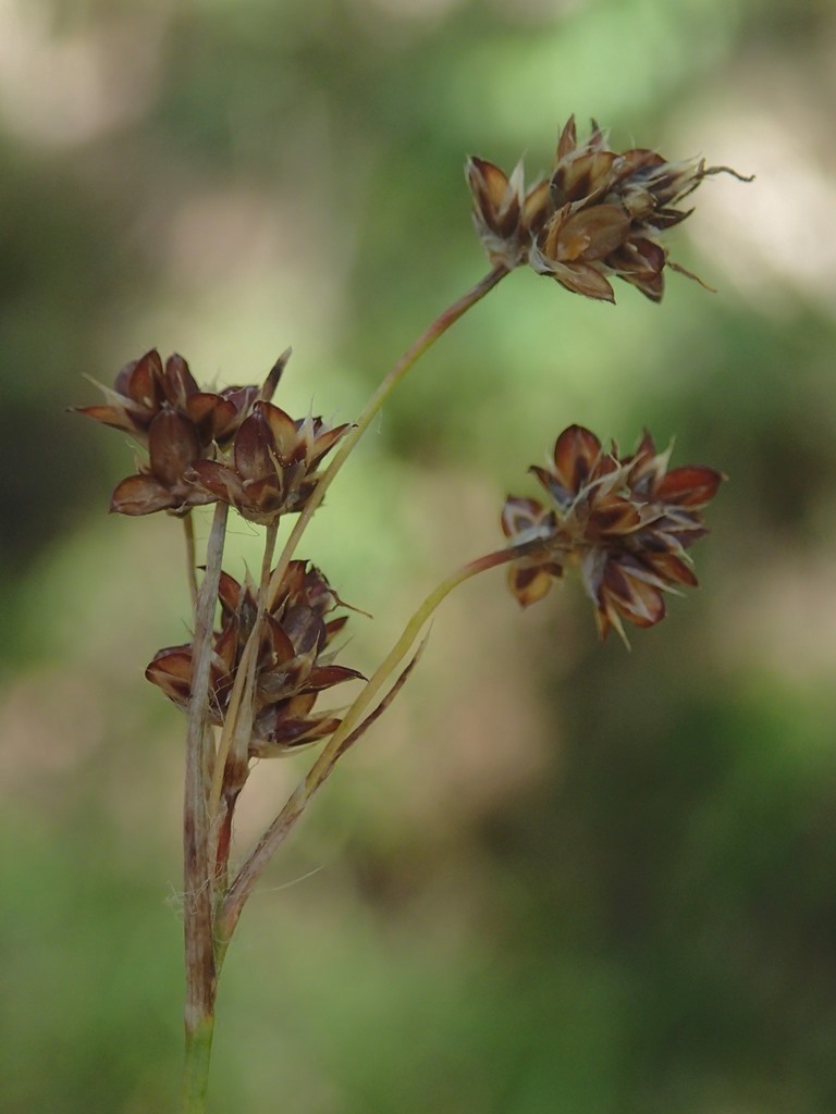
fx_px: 2383
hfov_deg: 19.9
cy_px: 557
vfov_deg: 26.3
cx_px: 418
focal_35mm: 74
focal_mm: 13.47
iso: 320
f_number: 4.2
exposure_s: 1/320
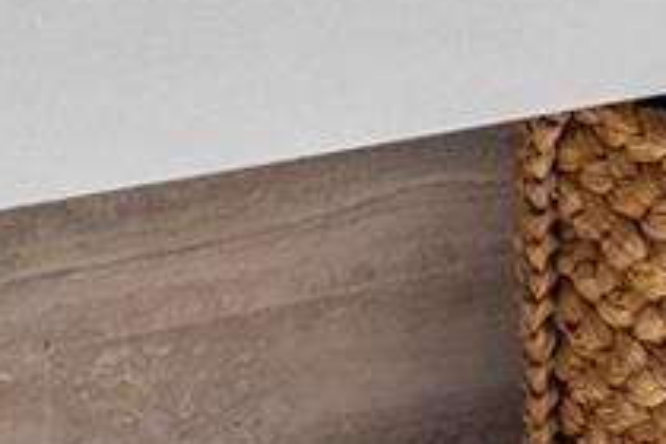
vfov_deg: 7.6
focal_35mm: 145
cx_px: 523
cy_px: -1123
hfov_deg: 14.1
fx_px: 2682
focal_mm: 19
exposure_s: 1/6
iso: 500
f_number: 8
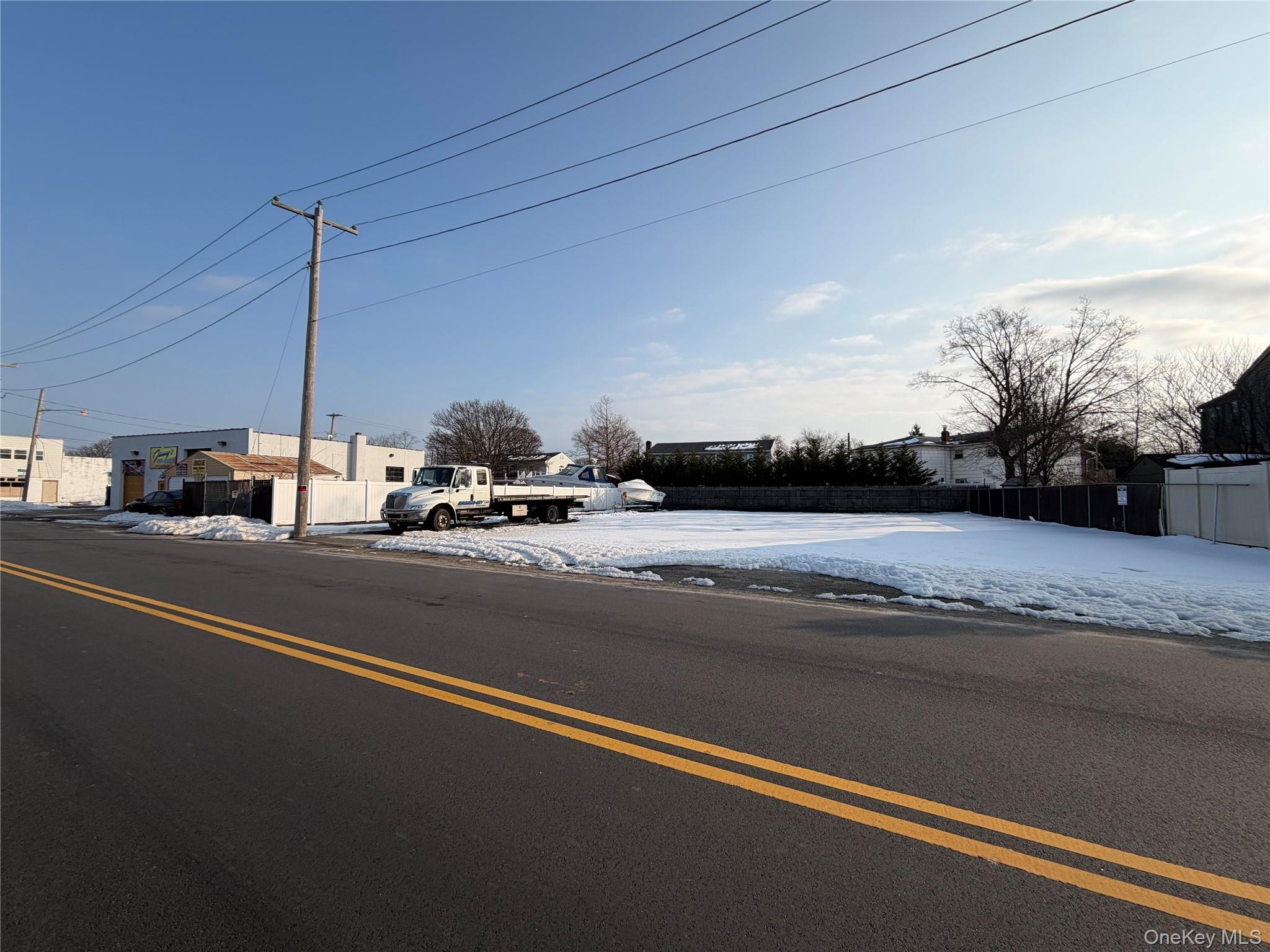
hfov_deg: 102.1
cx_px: 635
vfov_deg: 85.7
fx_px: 514
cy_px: 476
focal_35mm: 14
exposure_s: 1/1068
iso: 20
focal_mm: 2.22
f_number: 2.2
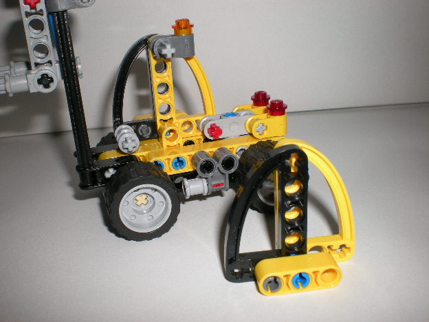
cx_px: 214
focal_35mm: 39
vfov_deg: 36.8
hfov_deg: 47.9
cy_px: 162
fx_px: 483
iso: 64
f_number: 4.6
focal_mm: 6.3
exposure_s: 1/60
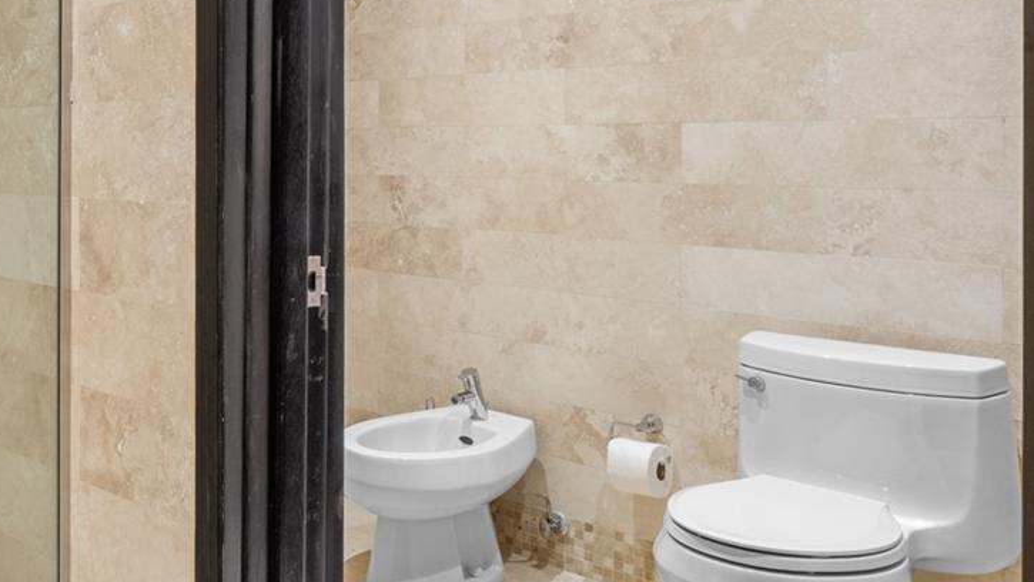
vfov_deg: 31.3
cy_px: 134
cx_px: 70
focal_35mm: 37
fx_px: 1015
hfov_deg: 47.5
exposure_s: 1.6
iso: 400
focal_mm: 16
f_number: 9
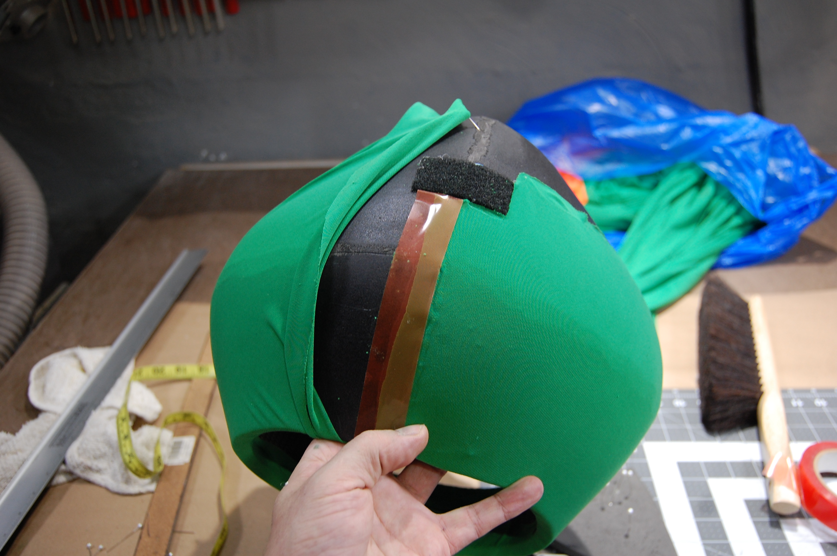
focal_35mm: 33
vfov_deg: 39.9
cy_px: 278
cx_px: 418
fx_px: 767
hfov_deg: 57.3
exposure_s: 1/50
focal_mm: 22
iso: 400
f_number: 3.8
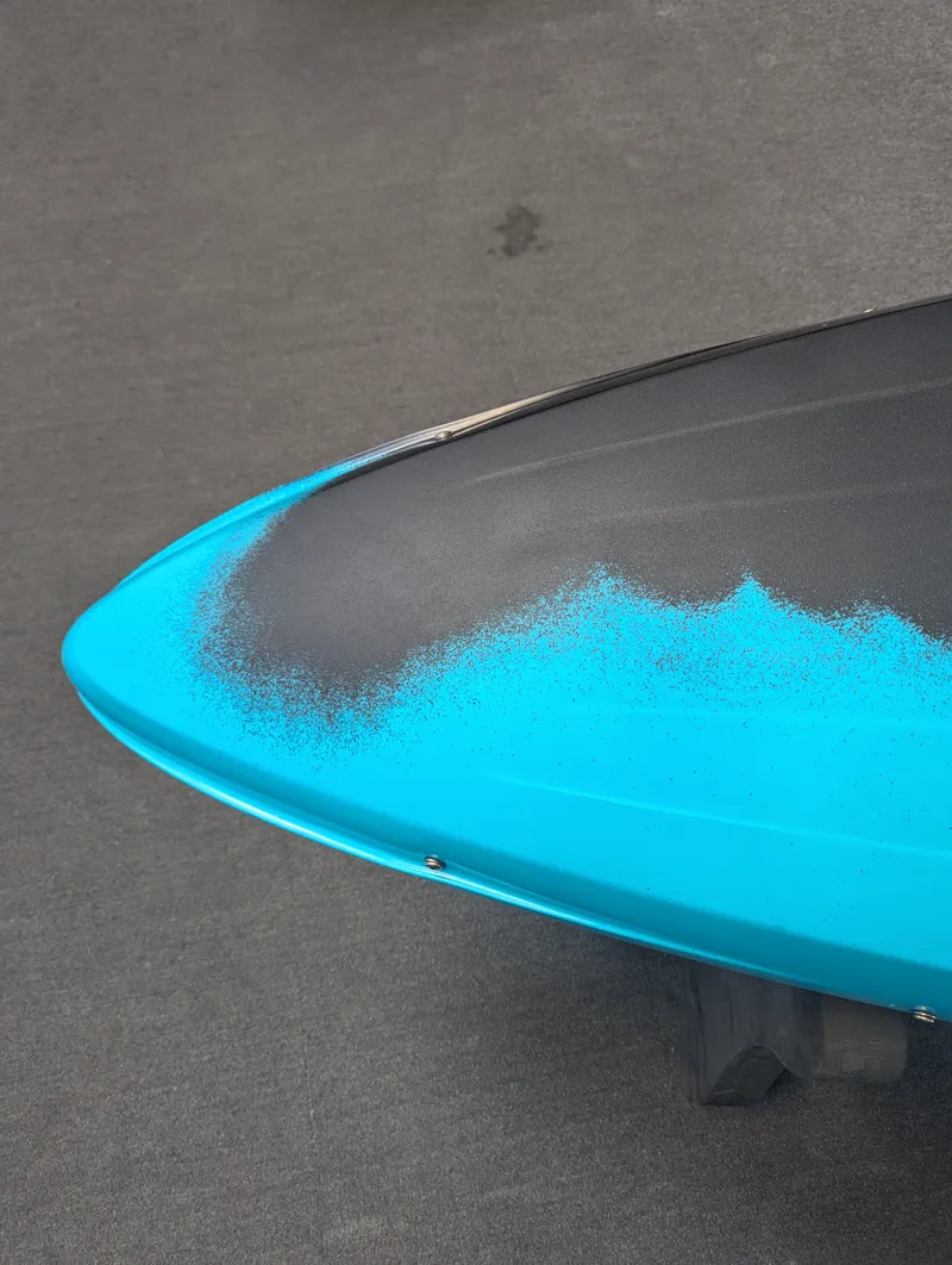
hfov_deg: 57.0
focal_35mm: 24
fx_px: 878
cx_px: 476
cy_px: 632
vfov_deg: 71.5
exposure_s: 1/33.3
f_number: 1.85
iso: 94
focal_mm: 6.81
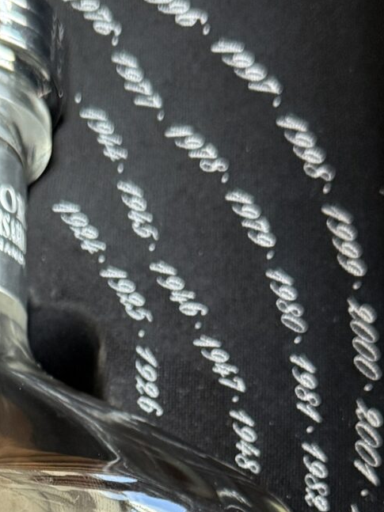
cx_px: -3
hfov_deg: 15.3
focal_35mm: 95
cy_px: 643
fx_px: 1406
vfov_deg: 19.3
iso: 320
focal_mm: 6.76
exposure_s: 1/60
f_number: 1.78
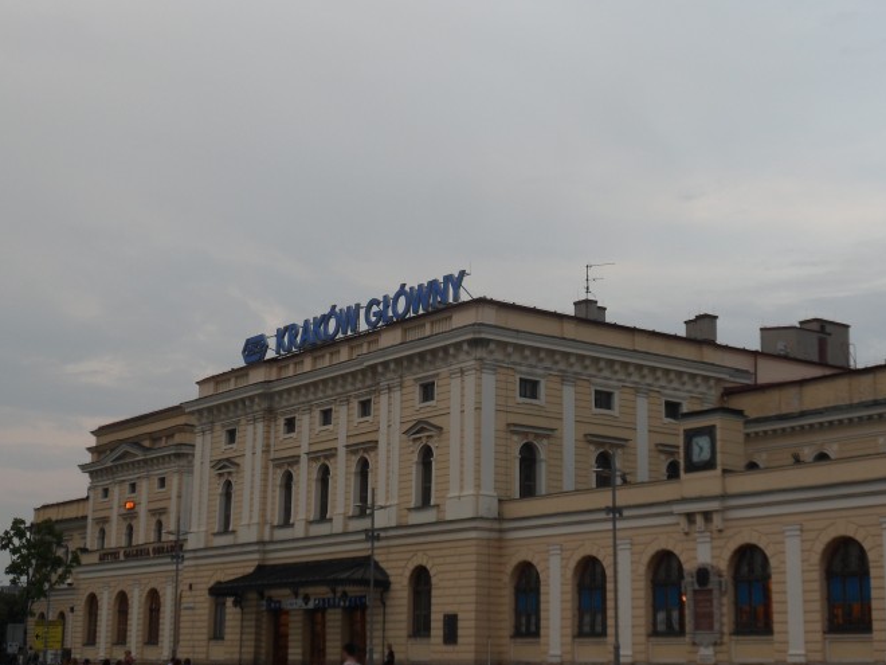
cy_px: 313
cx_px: 450
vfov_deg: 23.3
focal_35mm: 63
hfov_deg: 30.7
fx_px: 1612
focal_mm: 8.1
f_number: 4.3
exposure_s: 1/45
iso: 80
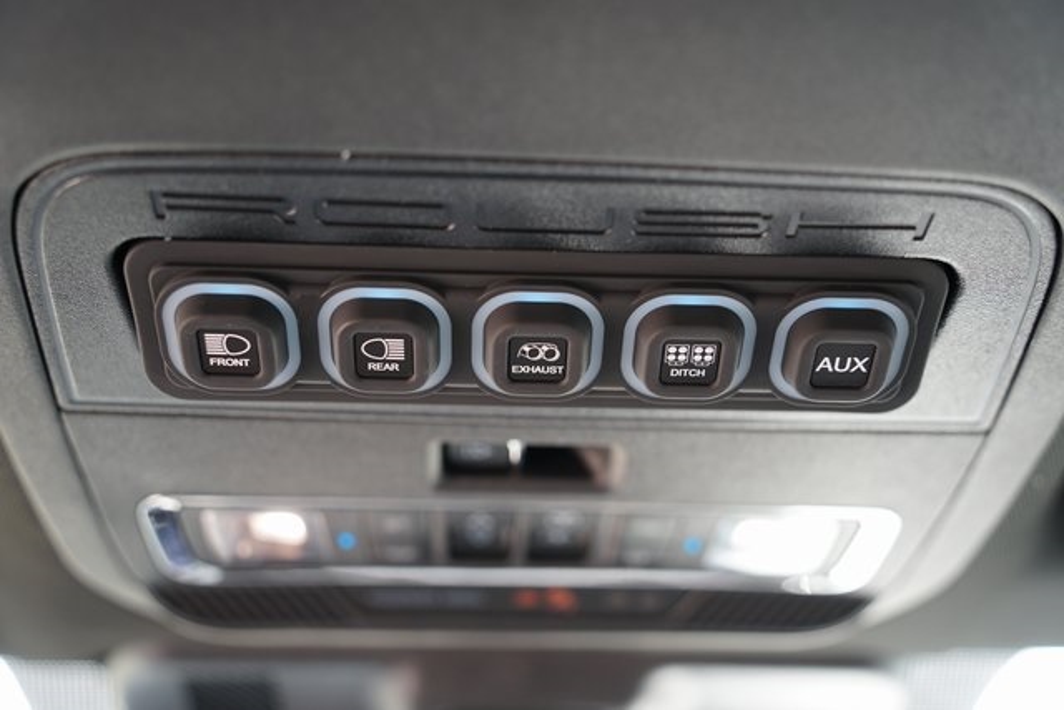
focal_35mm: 43
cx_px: 532
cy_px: 355
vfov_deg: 31.2
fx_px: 1271
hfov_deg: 45.4
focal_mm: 43
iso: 200
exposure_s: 1/60
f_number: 4
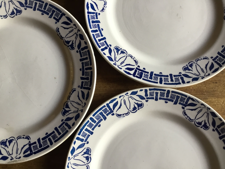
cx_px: 112
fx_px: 201
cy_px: 84
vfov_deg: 45.4
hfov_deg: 58.4
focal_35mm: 31
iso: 40
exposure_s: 1/33
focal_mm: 3.3
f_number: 2.4
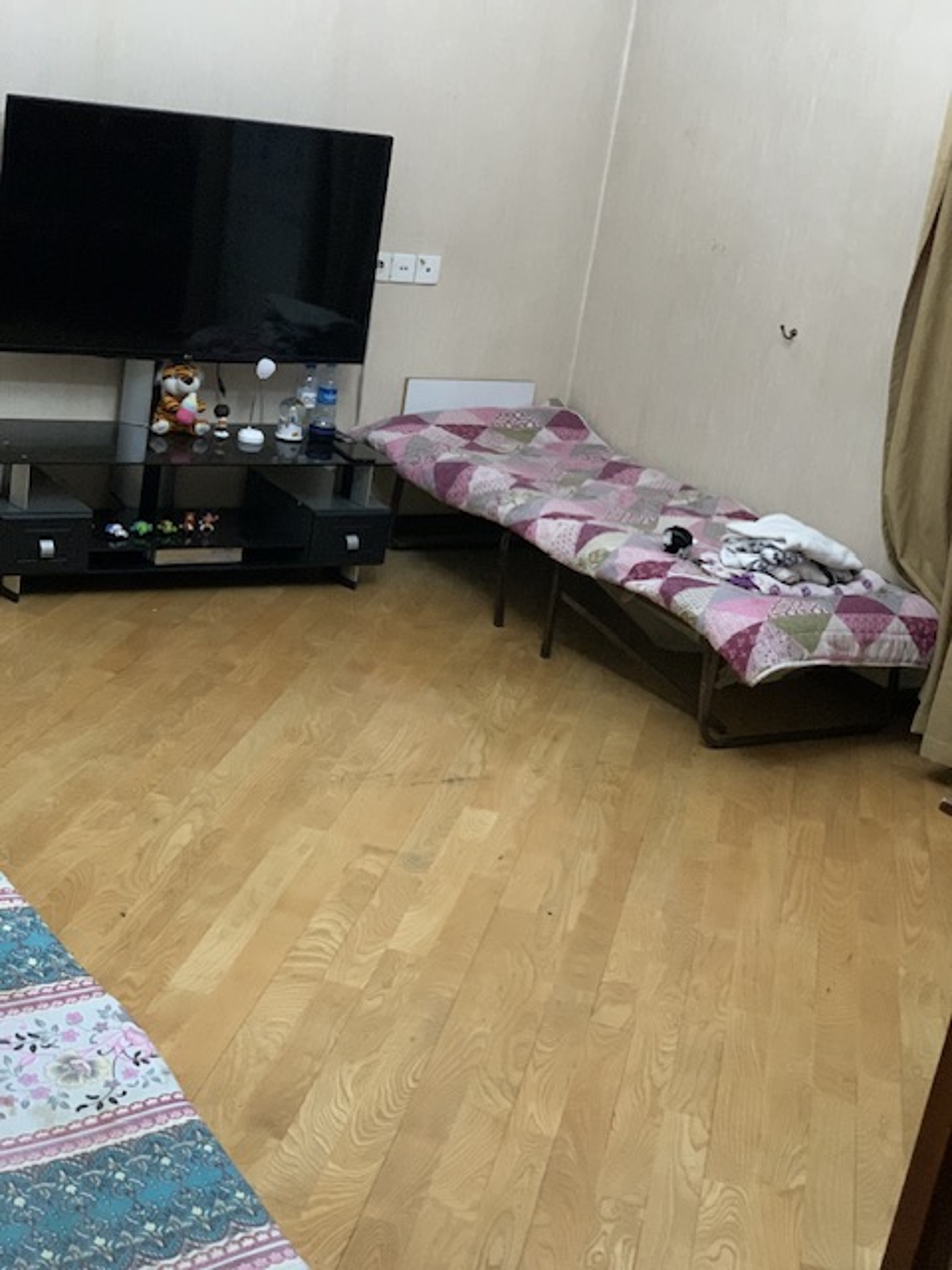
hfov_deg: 28.0
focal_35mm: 52
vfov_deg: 36.8
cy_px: 635
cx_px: 476
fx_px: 1907
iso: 800
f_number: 2.4
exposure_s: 1/30
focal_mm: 6
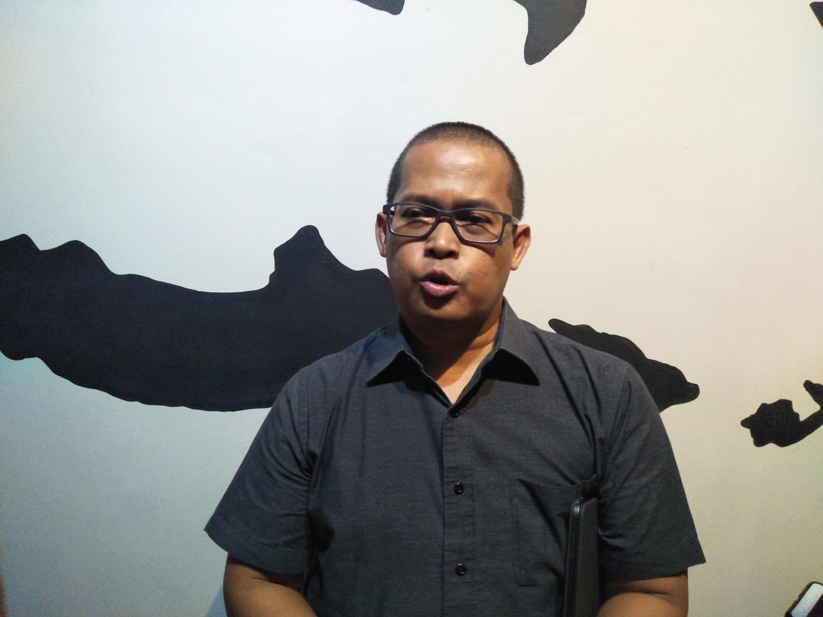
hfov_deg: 81.7
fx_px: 476
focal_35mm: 20
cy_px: 308
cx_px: 412
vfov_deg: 66.0
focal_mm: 3.46
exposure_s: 1/33
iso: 568
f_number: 2.2
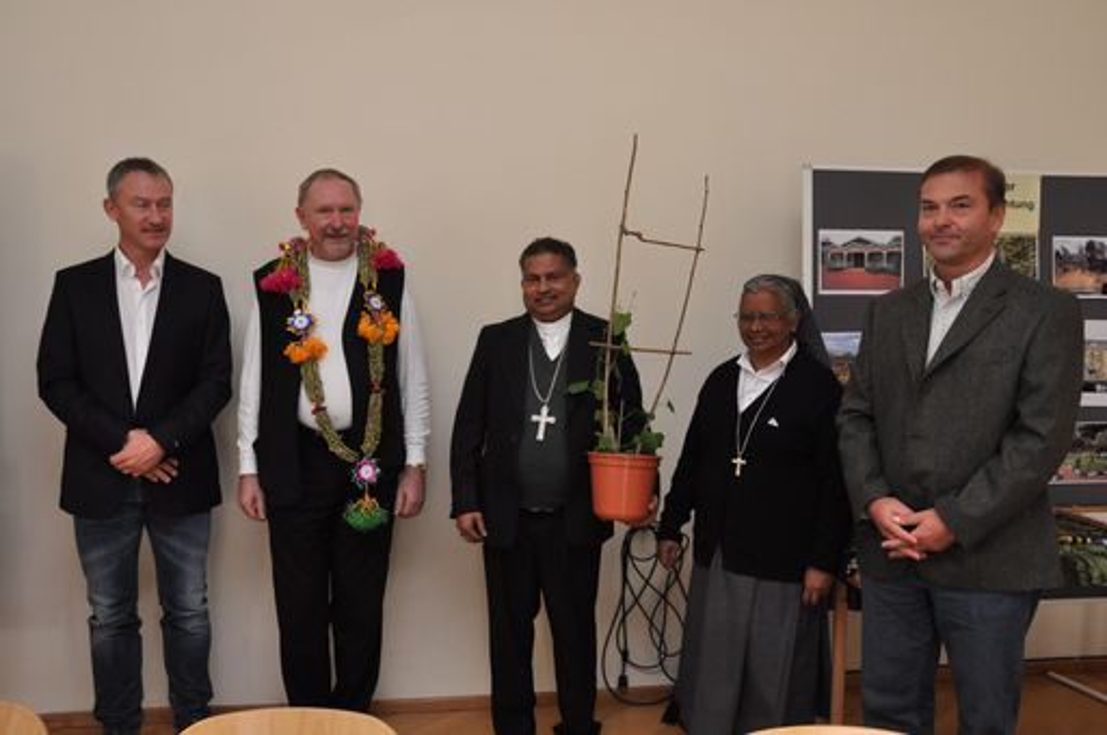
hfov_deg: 62.0
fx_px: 921
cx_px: 554
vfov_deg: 43.5
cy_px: 368
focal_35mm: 30
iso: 800
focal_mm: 20
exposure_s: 1/60
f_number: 5.6
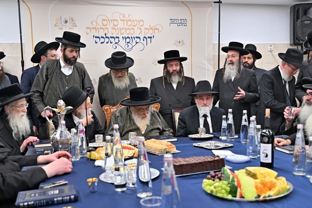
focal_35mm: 40
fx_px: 347
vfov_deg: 33.4
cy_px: 105
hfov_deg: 48.5
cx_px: 159
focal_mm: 39
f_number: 4
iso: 640
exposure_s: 1/200
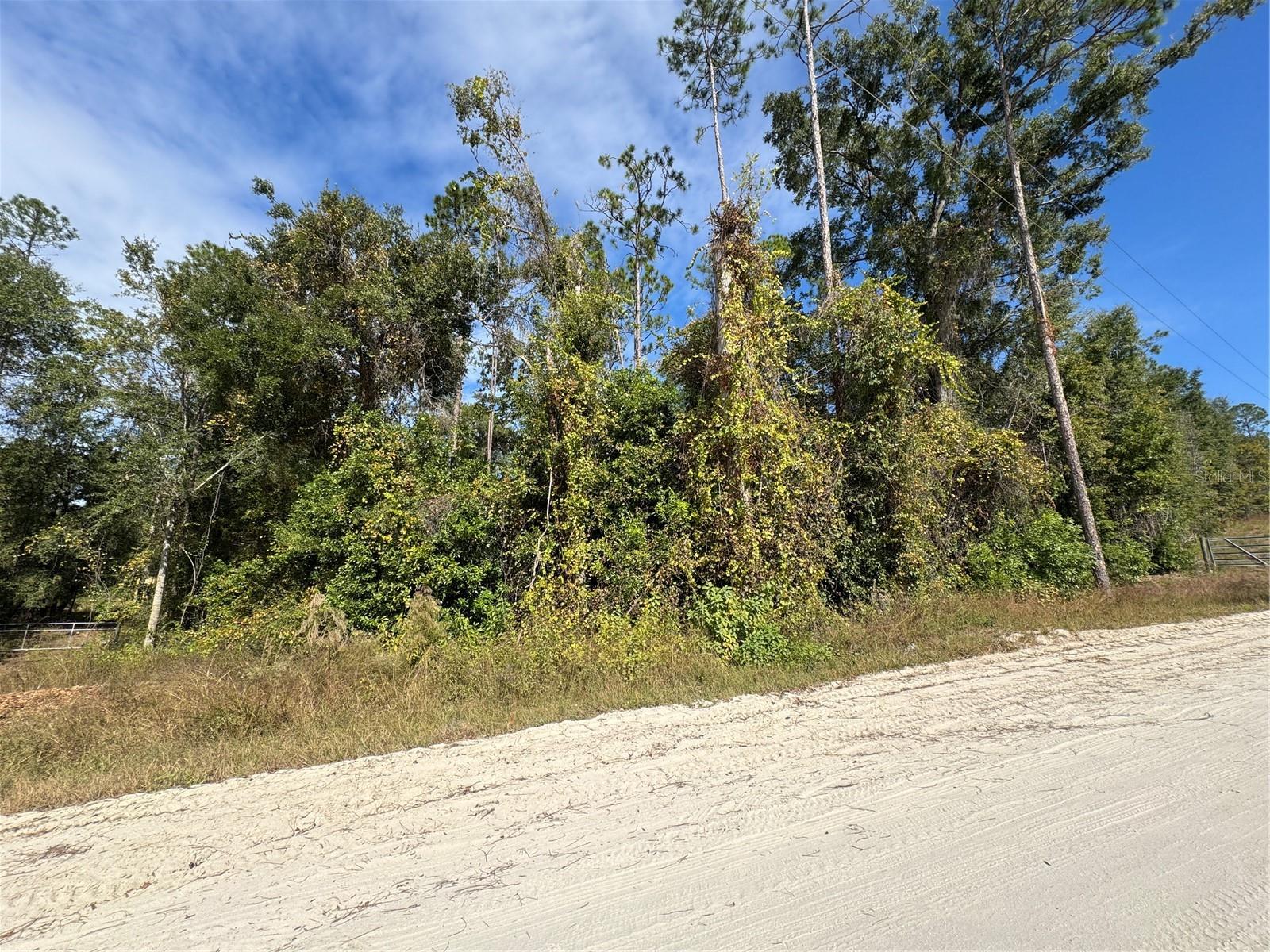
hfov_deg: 102.1
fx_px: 514
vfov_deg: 85.7
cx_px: 635
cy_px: 476
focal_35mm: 14
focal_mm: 2.22
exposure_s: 1/1078
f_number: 2.2
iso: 40
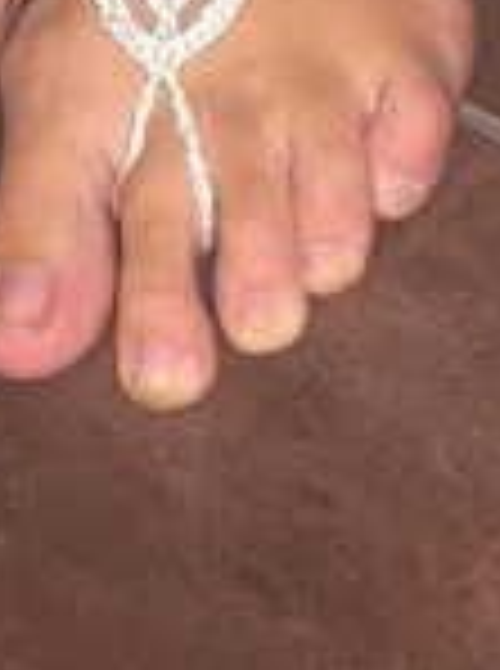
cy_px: -279
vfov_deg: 19.4
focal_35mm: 91
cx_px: 36
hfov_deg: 15.9
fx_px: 1760
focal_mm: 4.15
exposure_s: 1/20
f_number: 2.2
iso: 32
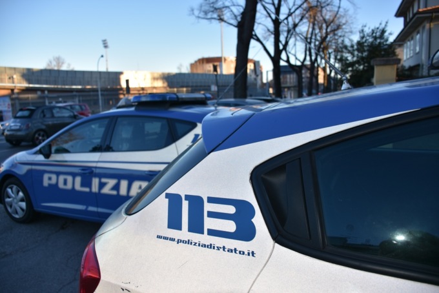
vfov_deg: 48.0
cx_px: 220
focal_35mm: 27
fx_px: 329
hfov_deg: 67.4
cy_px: 146
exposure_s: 1/250
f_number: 3.5
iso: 110
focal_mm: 18
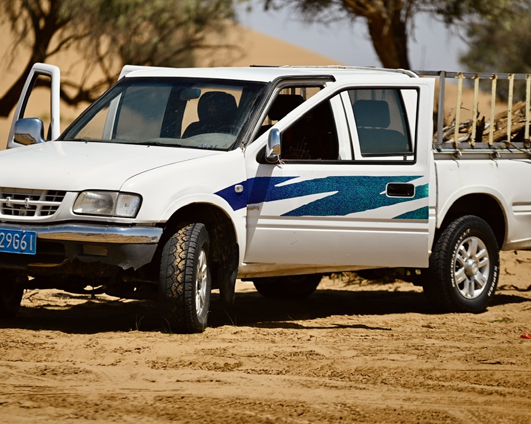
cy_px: 199
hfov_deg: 8.3
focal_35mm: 232
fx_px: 3645
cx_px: 237
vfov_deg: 6.7
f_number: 2.8
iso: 64
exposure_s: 1/2000
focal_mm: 185
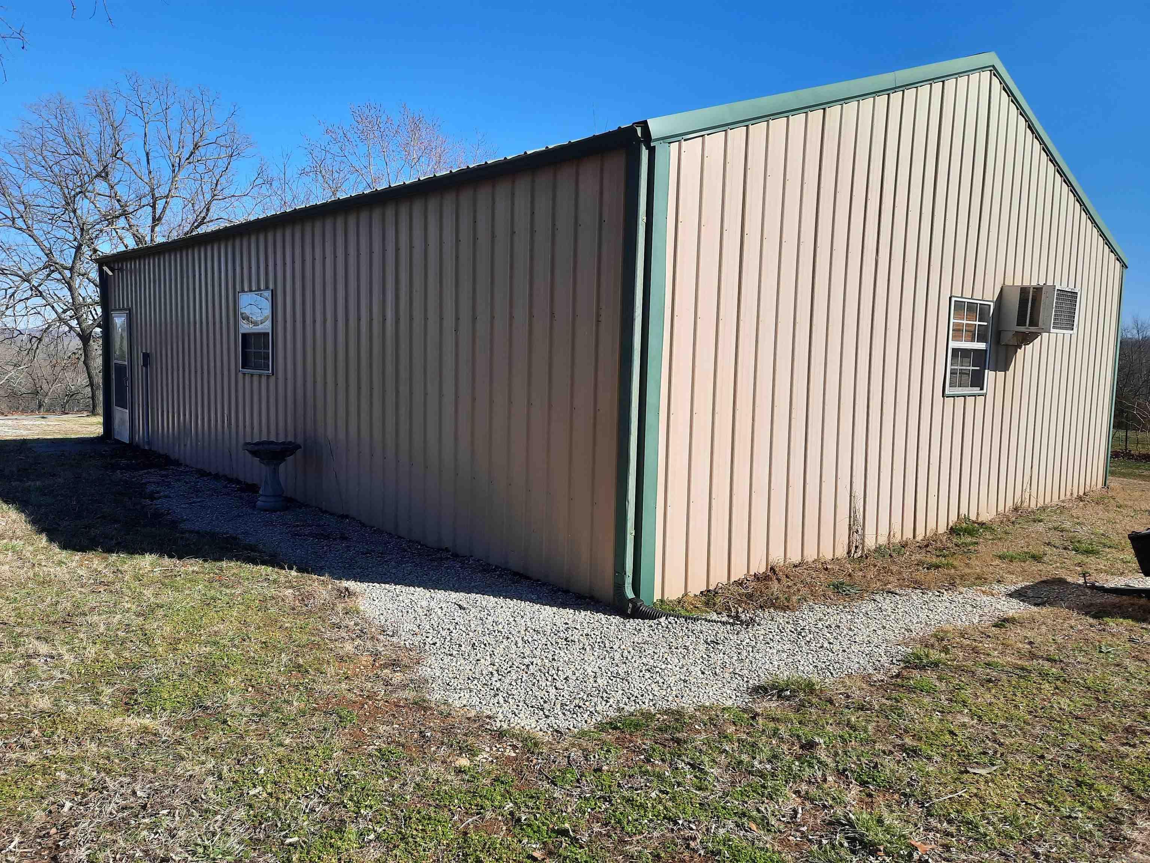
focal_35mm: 25
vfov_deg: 54.9
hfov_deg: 69.4
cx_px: 575
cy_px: 432
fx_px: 831
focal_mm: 4.6
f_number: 2
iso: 32
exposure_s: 1/1198
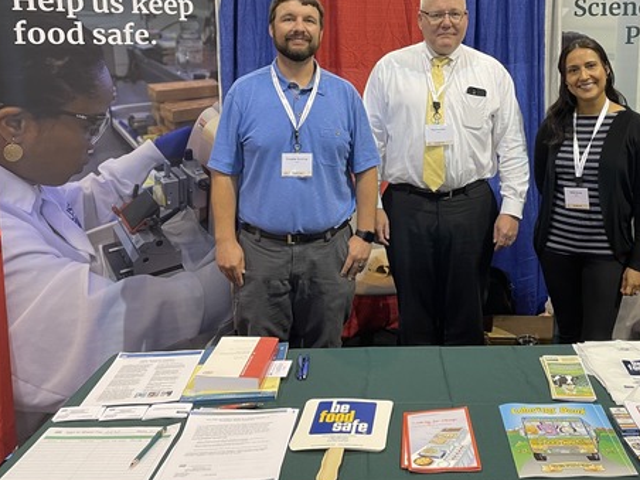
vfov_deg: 37.2
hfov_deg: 47.9
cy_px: 147
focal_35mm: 38
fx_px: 703
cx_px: 440
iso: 80
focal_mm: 4.2
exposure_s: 1/60
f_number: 1.6
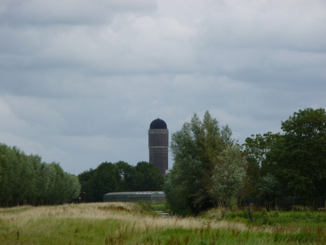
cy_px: 122
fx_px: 2354
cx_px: 163
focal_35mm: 250
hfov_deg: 7.9
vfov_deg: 5.9
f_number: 5.9
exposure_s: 1/400
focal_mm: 45
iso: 100
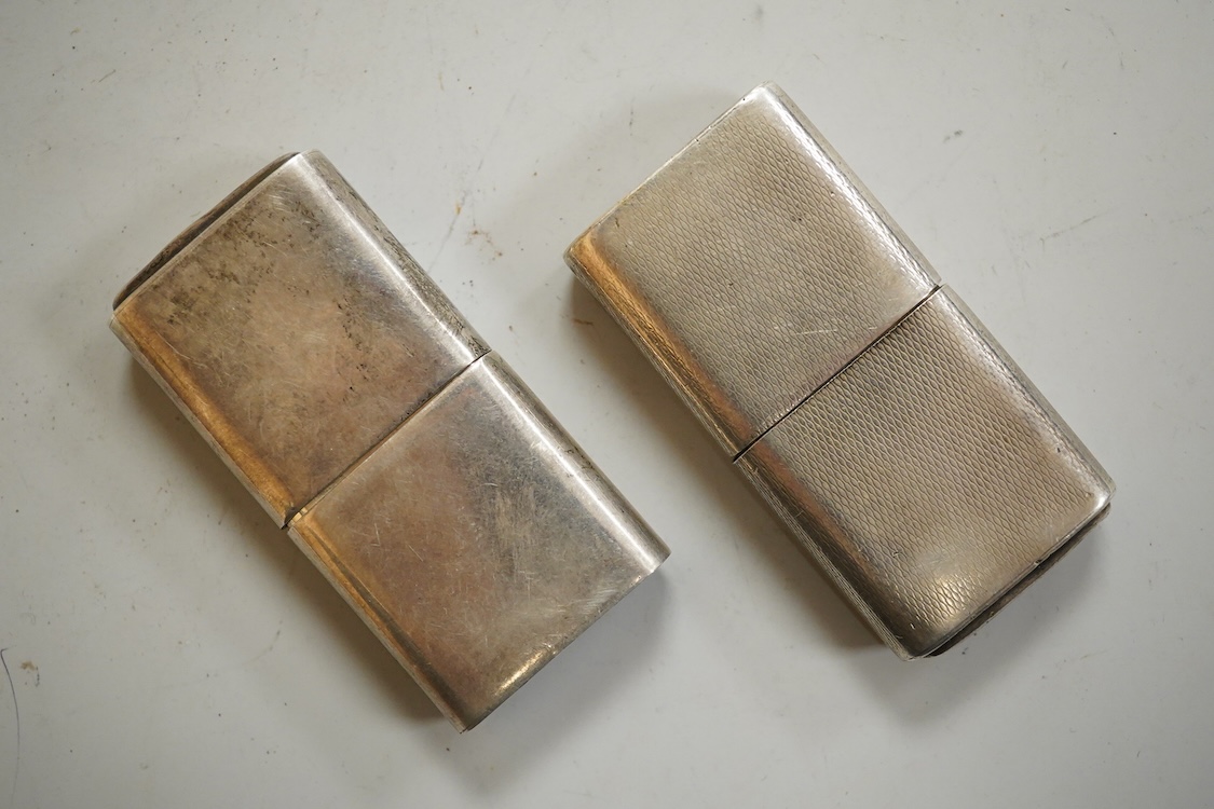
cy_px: 404
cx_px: 607
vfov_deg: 29.9
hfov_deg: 43.6
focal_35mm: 45
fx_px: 1517
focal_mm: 30
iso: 2500
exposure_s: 1/200
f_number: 6.3
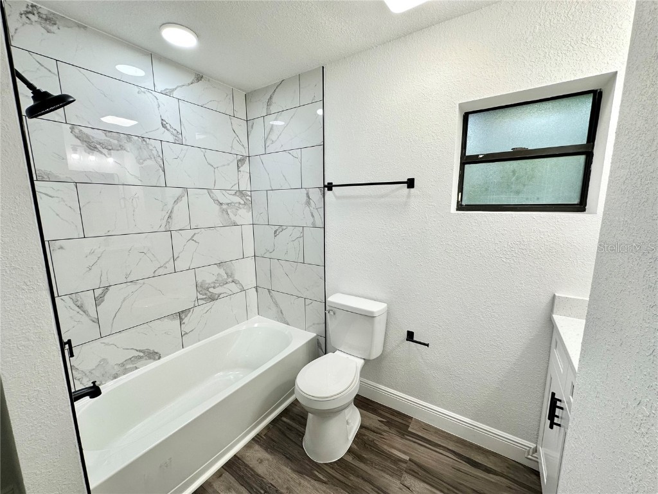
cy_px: 247
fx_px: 266
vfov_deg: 85.7
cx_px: 329
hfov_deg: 102.1
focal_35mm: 14
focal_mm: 2.22
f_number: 2.2
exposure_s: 1/120
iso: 80
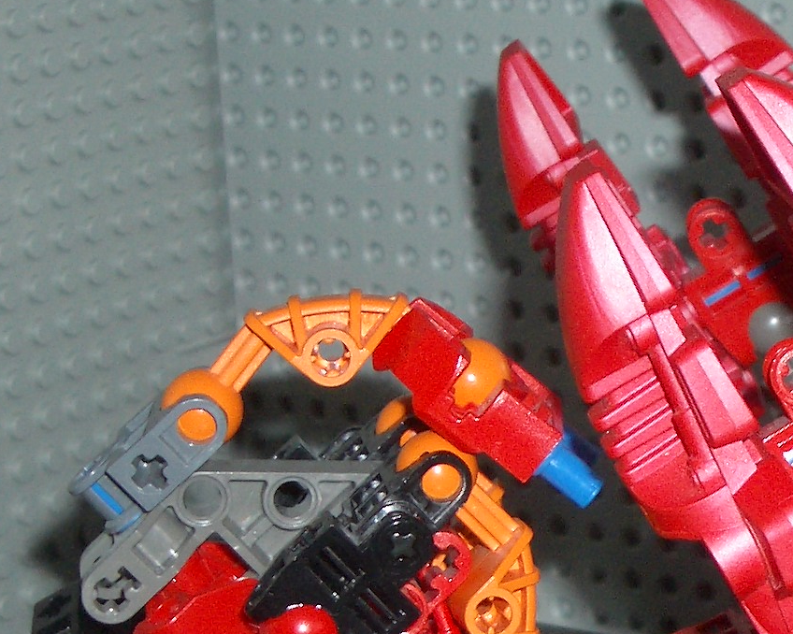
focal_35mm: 130
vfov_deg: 11.8
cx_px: 660
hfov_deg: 14.7
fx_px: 3050
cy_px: 622
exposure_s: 1/60
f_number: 3.1
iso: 100
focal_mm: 8.2
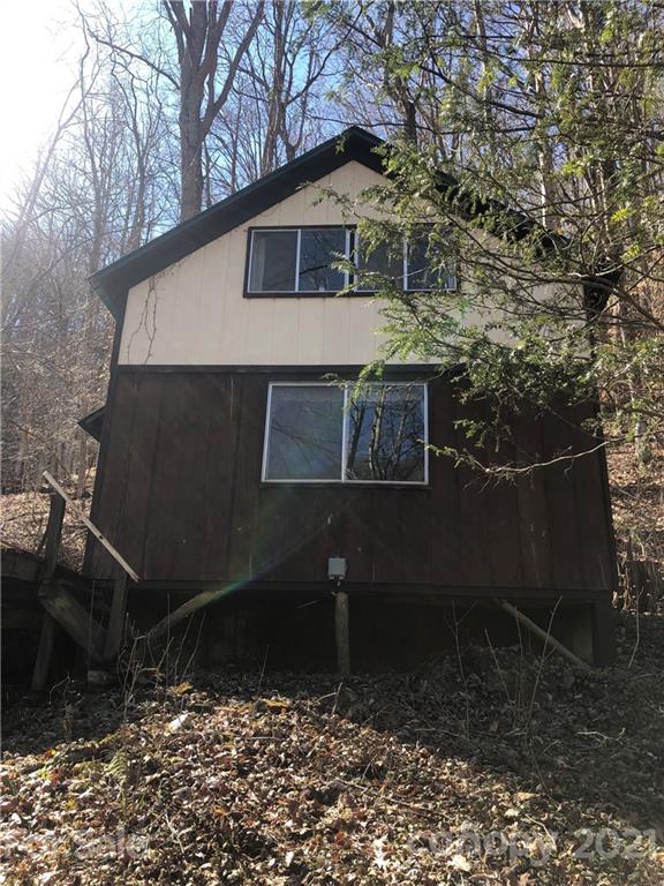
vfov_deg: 63.4
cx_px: 332
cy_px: 443
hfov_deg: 49.7
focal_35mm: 28
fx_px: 716
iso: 20
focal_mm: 3.99
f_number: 1.8
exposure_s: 1/282
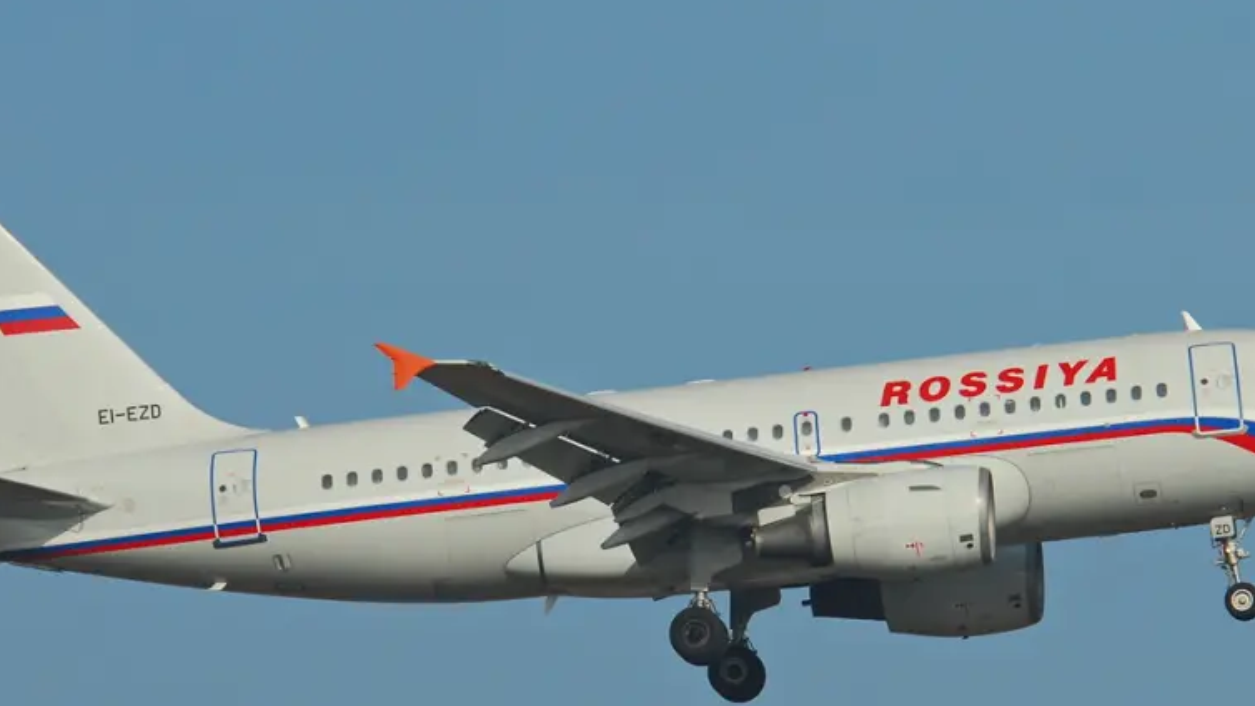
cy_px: 479
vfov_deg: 2.4
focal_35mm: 512
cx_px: 664
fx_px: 17037
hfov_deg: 4.2
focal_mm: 240
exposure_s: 1/800
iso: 200
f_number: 8
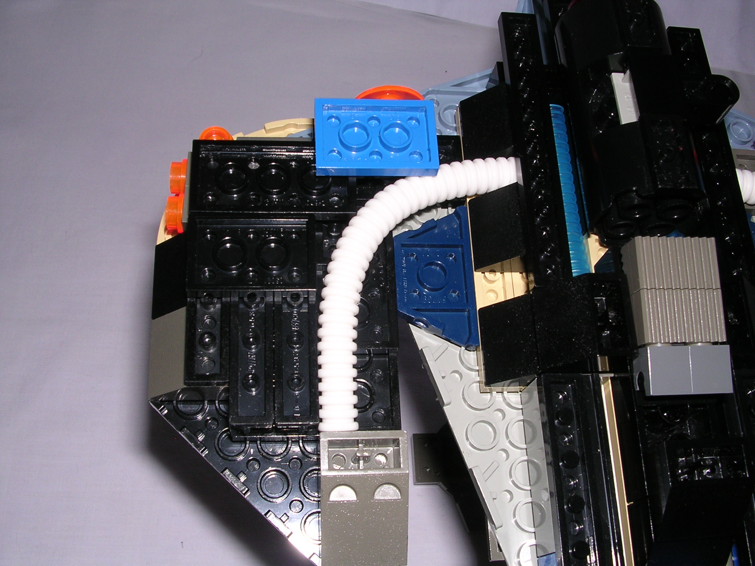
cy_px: 283
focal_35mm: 38
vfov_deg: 37.7
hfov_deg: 49.0
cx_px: 378
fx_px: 829
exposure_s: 1/60.1
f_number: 5.6
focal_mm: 5.8
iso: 100
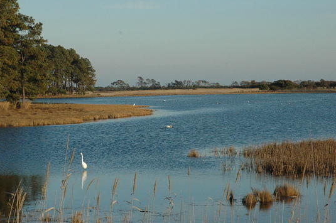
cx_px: 155
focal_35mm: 117
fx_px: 1087
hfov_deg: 17.6
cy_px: 117
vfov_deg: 11.7
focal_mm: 65
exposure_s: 1/640
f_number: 13
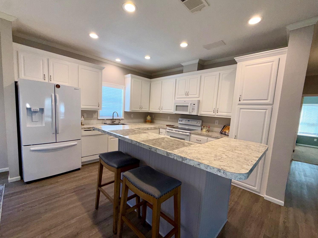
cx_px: 157
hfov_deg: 98.2
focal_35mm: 15
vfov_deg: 81.7
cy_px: 125
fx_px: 138
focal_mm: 2.22
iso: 50
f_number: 2.2
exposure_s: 1/122
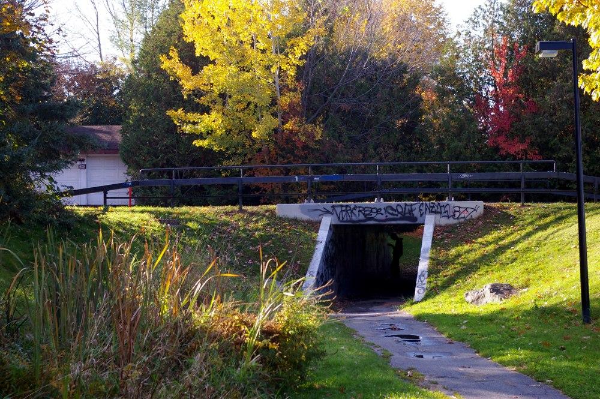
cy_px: 200
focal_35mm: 82
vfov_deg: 16.5
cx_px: 300
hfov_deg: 24.6
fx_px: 1374
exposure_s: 1/125
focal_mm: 55
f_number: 8
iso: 400
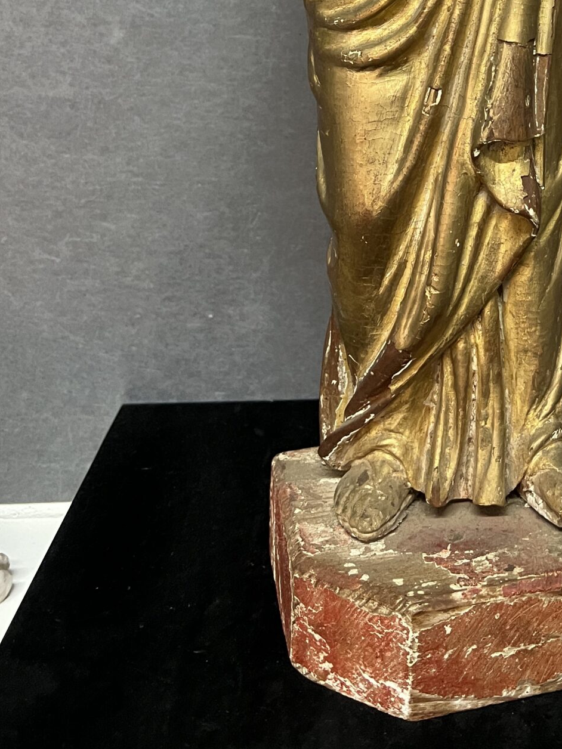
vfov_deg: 33.0
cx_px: 495
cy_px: -11
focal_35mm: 53
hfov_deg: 26.7
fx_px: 1147
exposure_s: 1/50
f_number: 1.5
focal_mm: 5.7
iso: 400
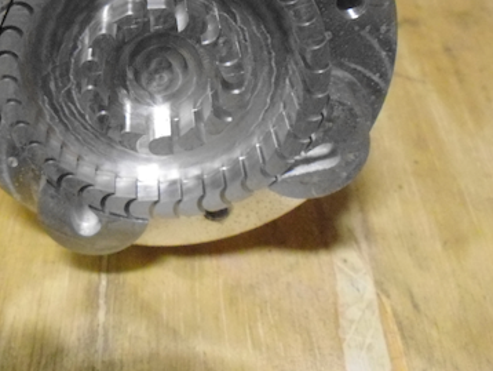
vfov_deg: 28.8
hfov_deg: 37.2
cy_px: 106
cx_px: 121
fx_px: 713
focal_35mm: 50
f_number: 3.2
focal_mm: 5
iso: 800
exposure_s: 1/40
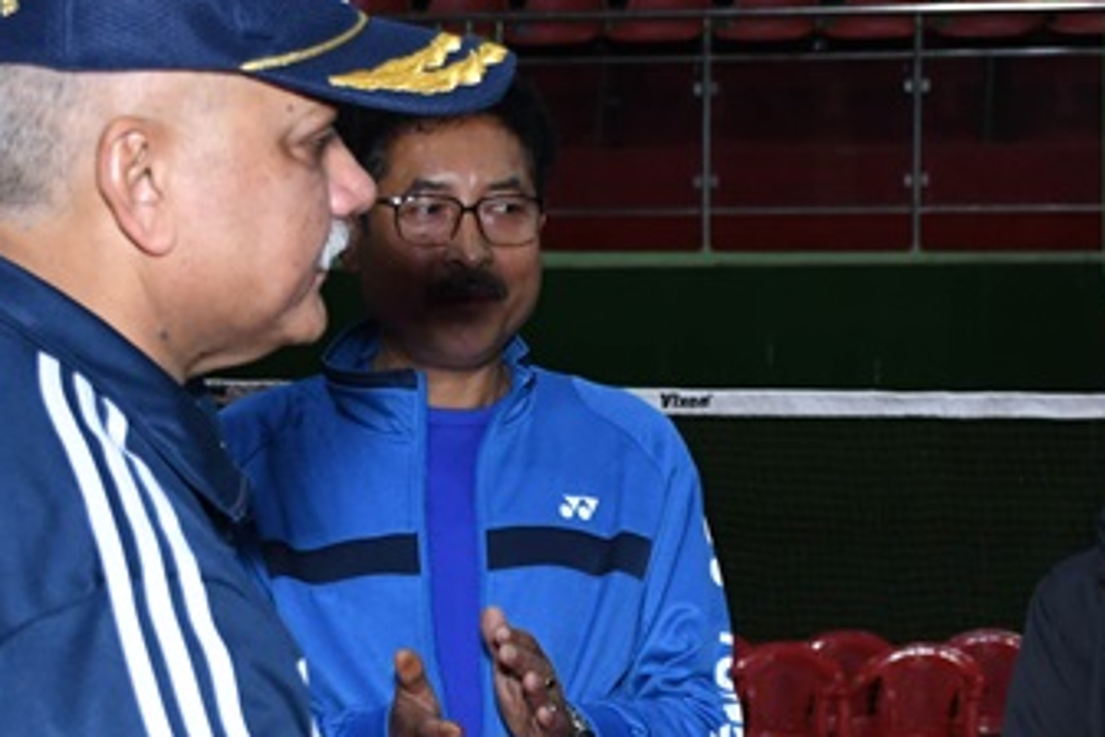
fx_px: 4573
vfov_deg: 9.1
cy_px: 855
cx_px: 719
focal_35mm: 149
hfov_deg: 13.8
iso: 1250
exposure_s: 1/160
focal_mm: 30
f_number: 4.5
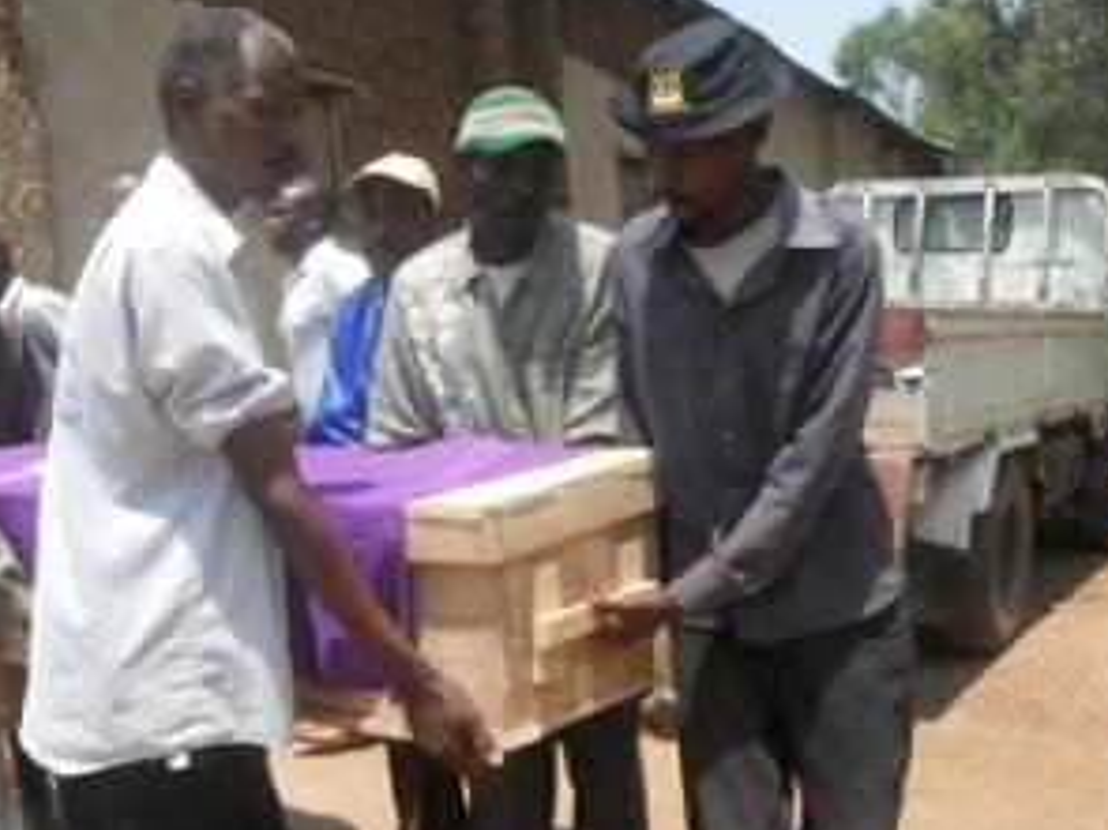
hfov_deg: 45.5
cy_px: 428
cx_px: 443
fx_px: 1312
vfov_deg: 35.1
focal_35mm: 41
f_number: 3.2
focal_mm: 4.9
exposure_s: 1/640
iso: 80
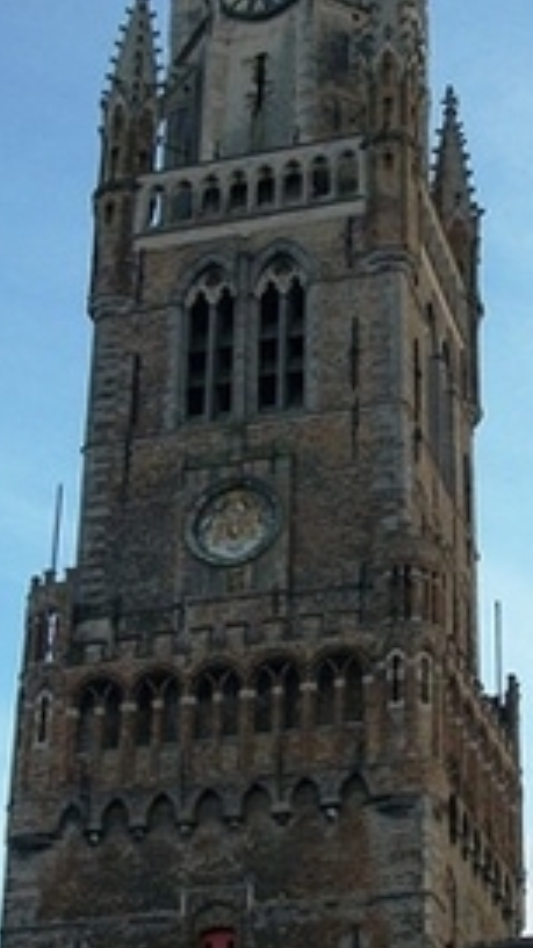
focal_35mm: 77
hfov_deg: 15.7
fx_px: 1935
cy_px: 516
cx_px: 355
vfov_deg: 27.5
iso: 80
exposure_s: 1/500
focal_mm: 5.7
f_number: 2.9
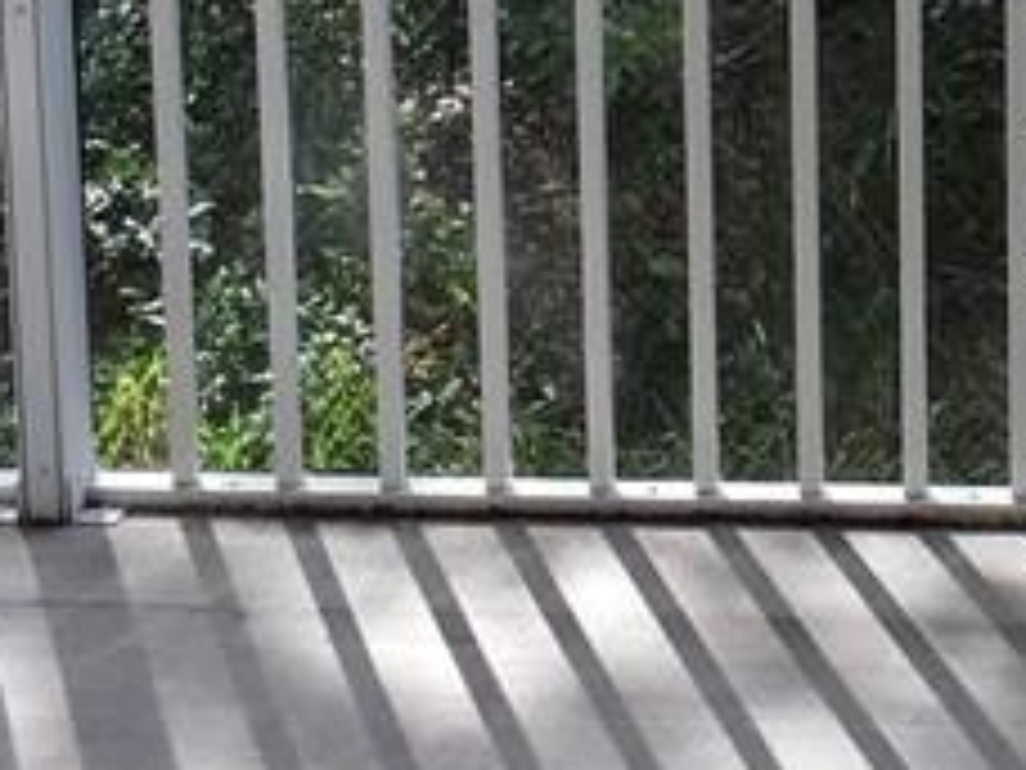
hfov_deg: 14.7
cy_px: -252
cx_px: 1197
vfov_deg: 11.1
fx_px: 3853
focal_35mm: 130
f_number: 2.2
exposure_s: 1/198
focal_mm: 4.15
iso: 25
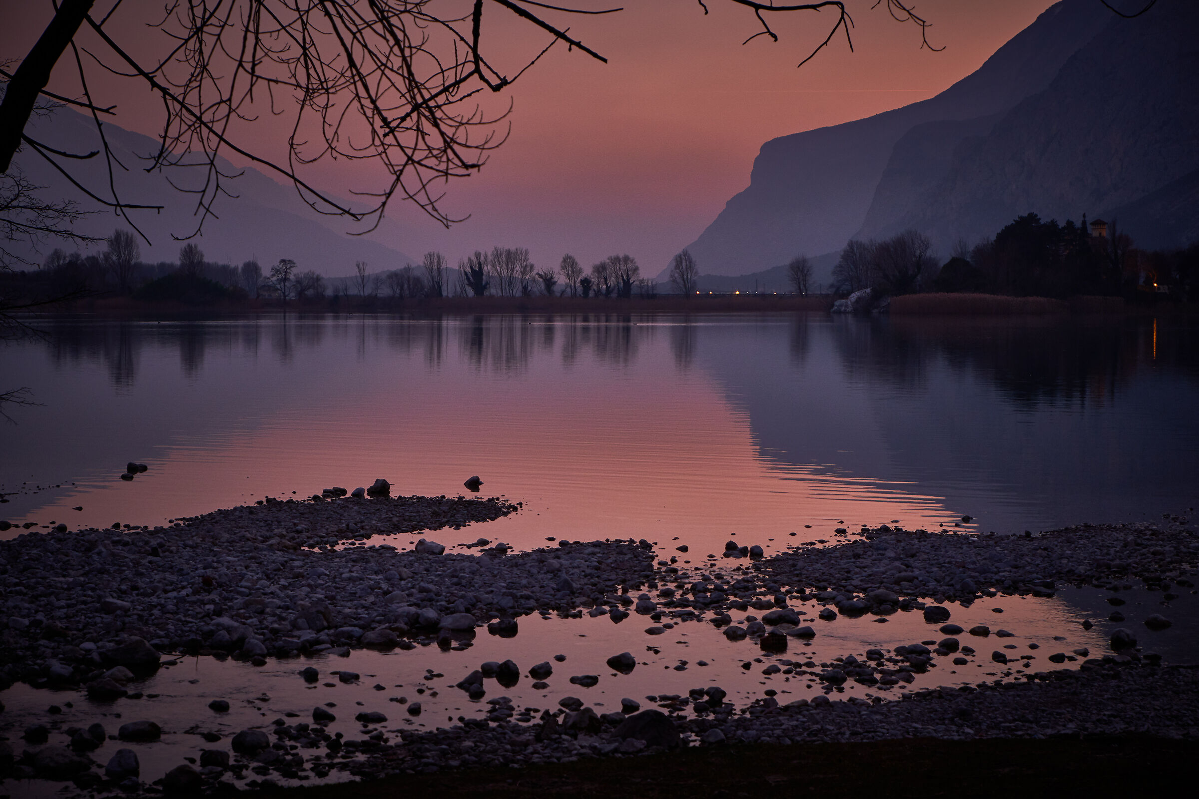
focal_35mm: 68
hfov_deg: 29.7
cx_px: 600
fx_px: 2265
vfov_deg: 20.0
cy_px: 400
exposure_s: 1/25
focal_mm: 45
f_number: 5.6
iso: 200
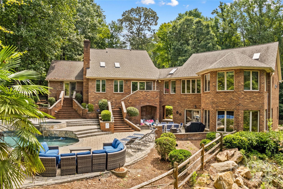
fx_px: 173
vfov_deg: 57.2
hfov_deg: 78.6
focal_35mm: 22
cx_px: 142
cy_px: 94
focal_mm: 8.38
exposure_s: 1/350
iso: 100
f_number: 2.8
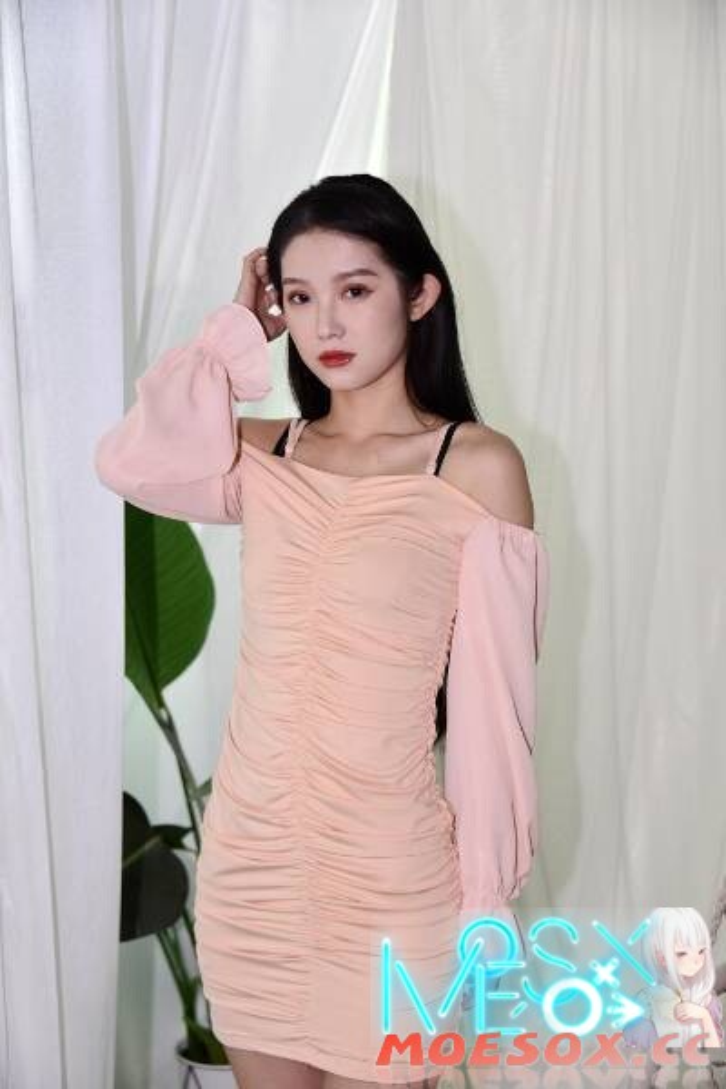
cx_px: 363
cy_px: 544
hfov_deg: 18.9
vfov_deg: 28.1
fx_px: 2178
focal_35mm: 72
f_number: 5
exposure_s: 1/60
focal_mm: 72
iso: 200
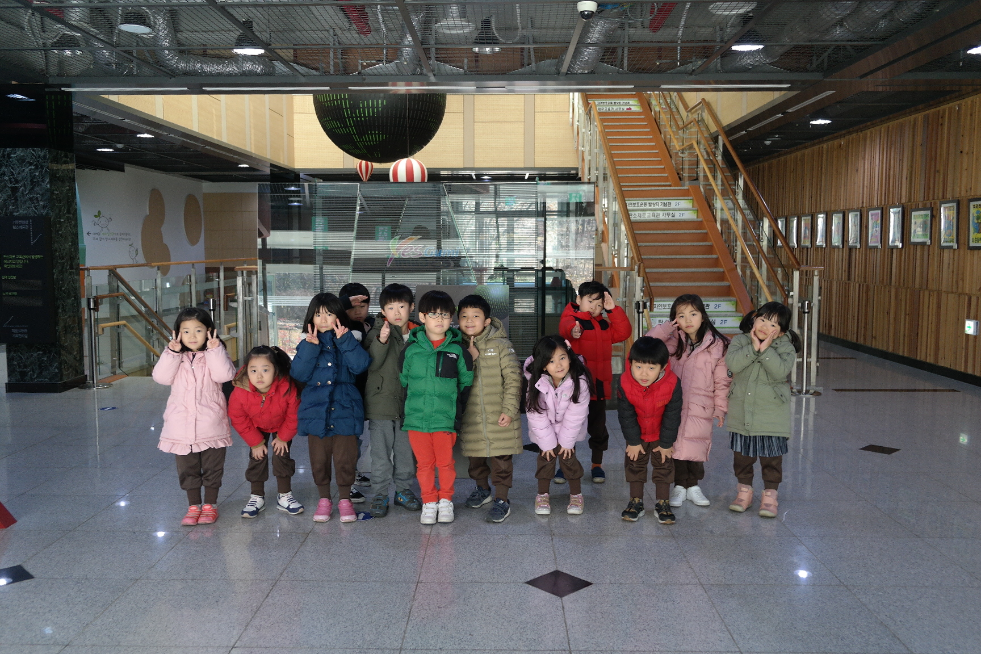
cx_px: 490
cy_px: 327
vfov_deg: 43.6
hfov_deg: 61.9
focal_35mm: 30
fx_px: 817
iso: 400
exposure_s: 1/40
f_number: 3.5
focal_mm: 20
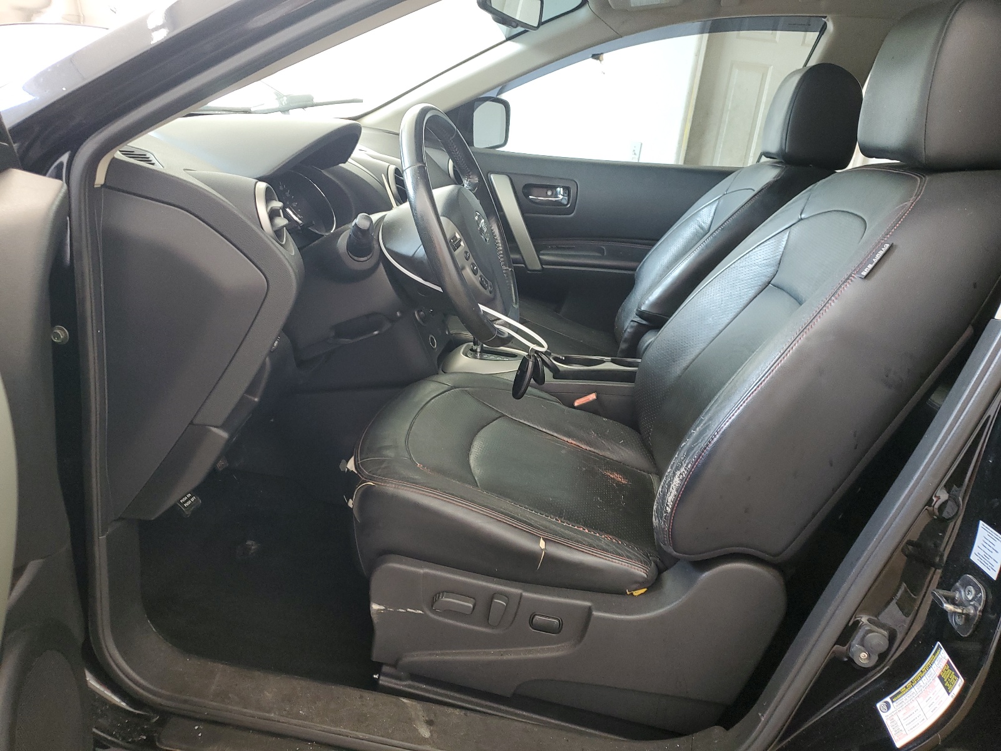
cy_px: 376
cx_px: 500
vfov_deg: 53.1
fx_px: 752
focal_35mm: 26
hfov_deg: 67.3
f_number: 1.5
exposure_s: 1/60.2
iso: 96
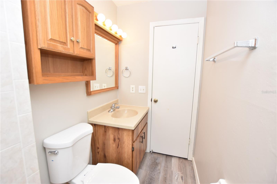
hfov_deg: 100.4
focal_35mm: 15
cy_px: 92
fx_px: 115
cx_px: 138
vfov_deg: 77.3
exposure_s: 1/60
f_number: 4
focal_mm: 10
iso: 280
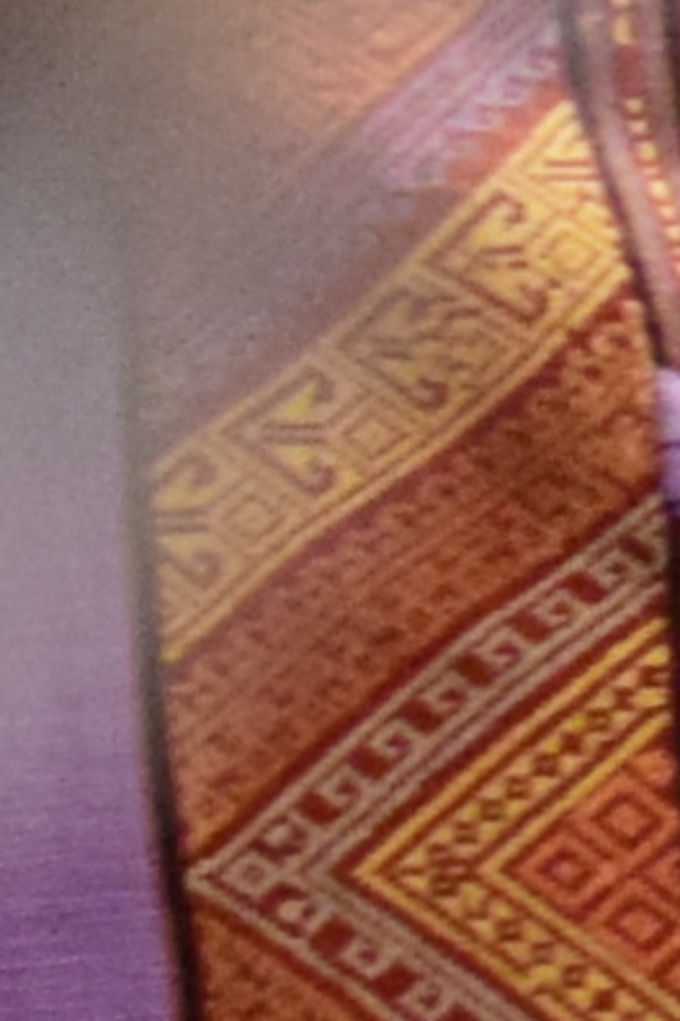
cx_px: 5641
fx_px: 24110
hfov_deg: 1.5
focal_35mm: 851
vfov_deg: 2.4
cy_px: -637
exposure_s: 1/50
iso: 2500
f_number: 3.5
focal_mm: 50
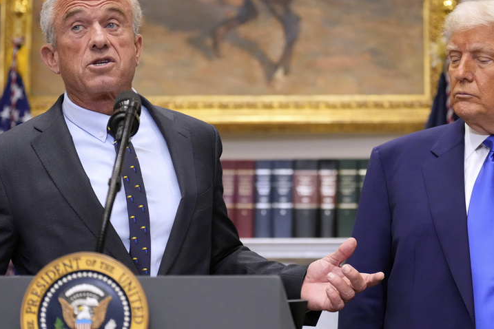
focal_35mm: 130
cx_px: 278
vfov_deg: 10.5
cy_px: 152
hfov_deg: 15.8
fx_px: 1784
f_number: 2.8
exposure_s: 1/400
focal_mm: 91
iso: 5000
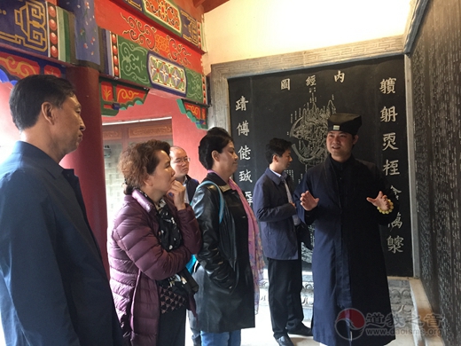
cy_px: 173
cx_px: 230
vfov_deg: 48.2
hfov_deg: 61.7
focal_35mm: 29
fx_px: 386
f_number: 2.2
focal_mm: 4.15
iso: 250
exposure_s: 1/20
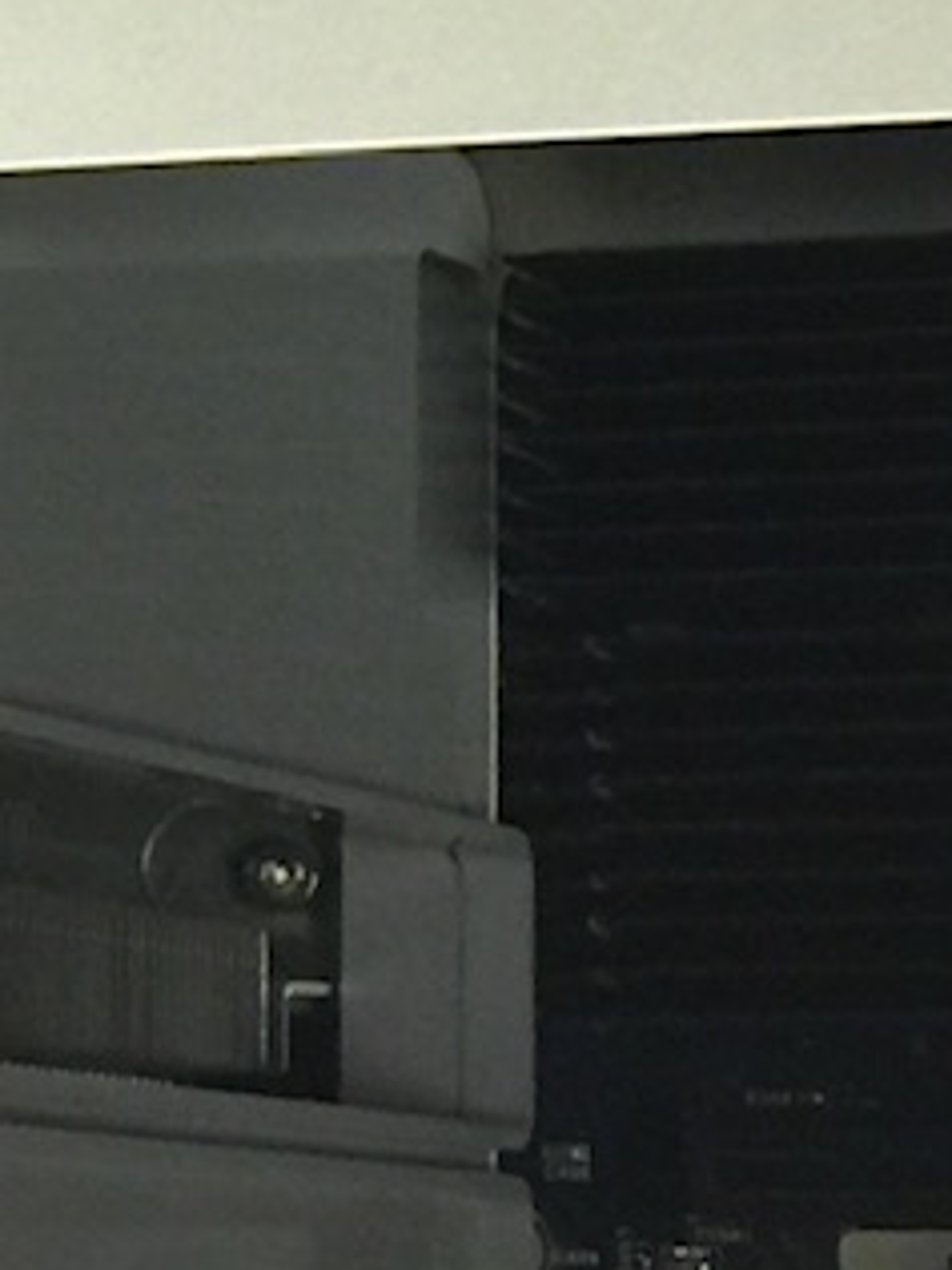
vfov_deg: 10.1
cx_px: 64
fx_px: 6894
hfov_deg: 7.9
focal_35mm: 188
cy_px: -719
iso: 80
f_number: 2.2
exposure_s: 1/15
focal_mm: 4.15
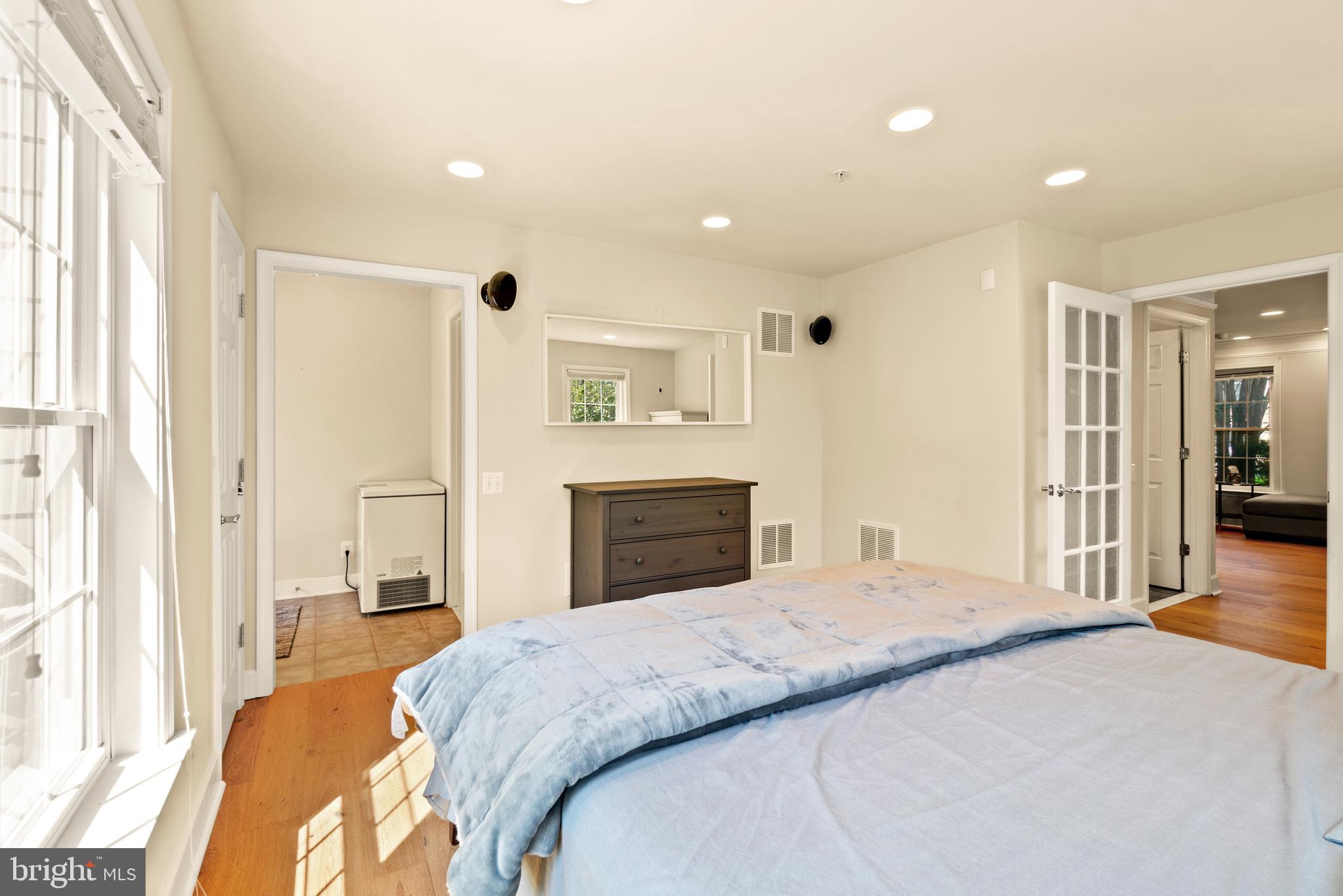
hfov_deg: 100.4
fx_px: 560
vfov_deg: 77.3
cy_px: 448
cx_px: 672
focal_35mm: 15
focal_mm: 10
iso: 100
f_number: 8
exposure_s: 1/3
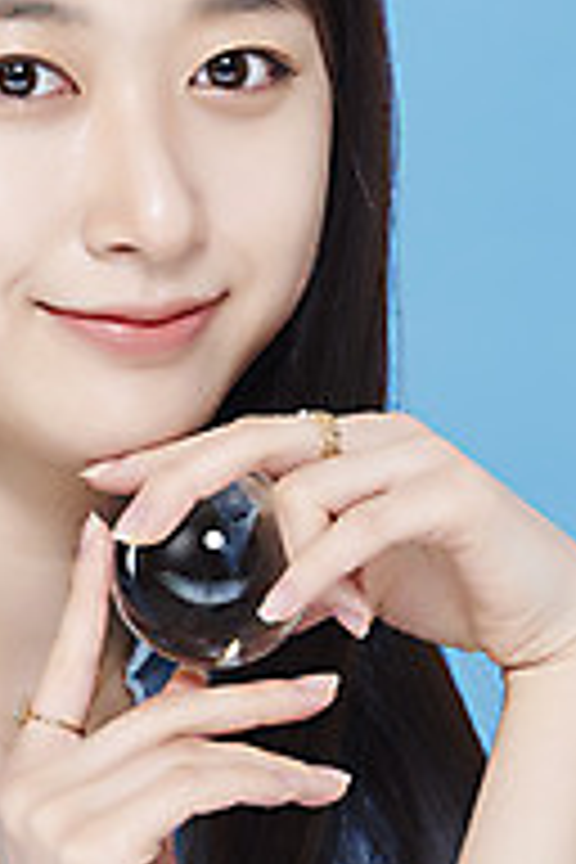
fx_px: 5256
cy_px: 351
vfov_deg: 9.4
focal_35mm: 219
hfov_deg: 6.3
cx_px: 74
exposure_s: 1/125
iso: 64
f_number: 11
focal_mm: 105
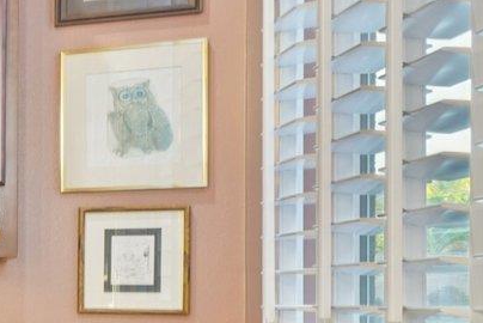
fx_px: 1020
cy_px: 317
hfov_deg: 14.3
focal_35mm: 76
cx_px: -730
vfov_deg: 17.6
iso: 400
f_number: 8
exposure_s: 1/2
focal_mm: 15
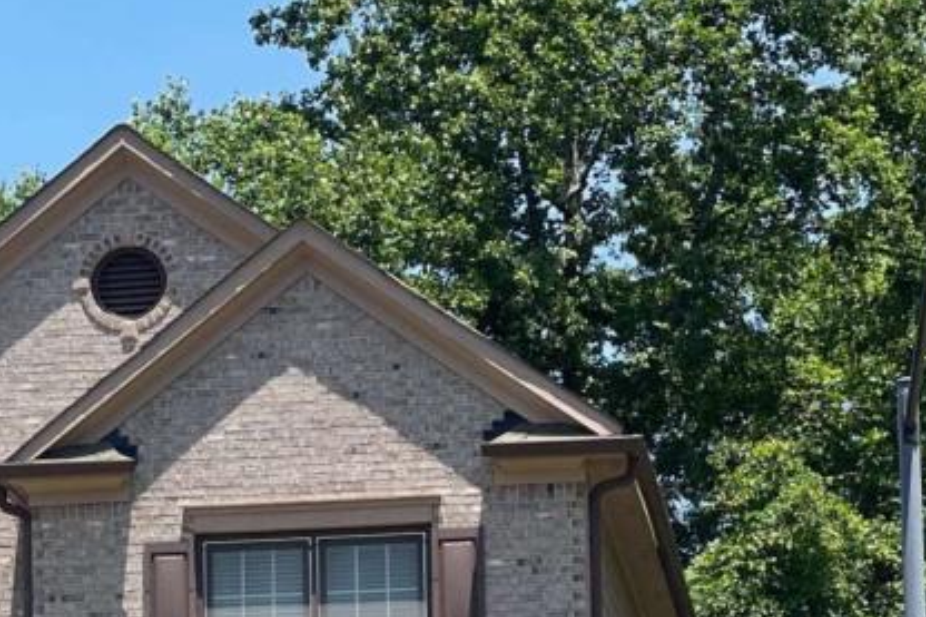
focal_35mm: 192
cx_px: -131
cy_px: 844
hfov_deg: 10.6
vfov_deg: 7.1
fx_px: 4936
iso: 20
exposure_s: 1/686
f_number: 2.2
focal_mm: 7.5
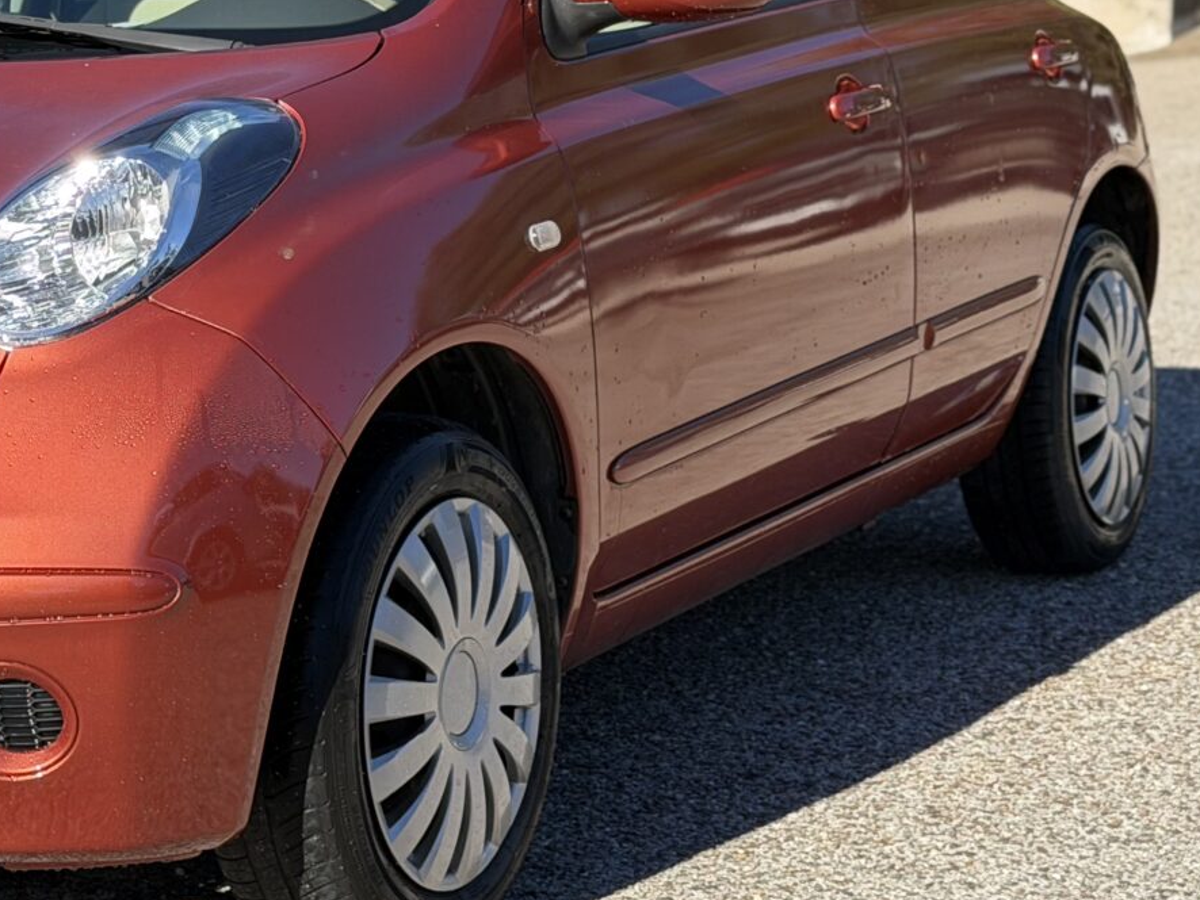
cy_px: 211
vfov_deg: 14.2
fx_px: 3606
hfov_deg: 18.6
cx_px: 179
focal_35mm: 104
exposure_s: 1/1642
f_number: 1.78
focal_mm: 6.76
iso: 100
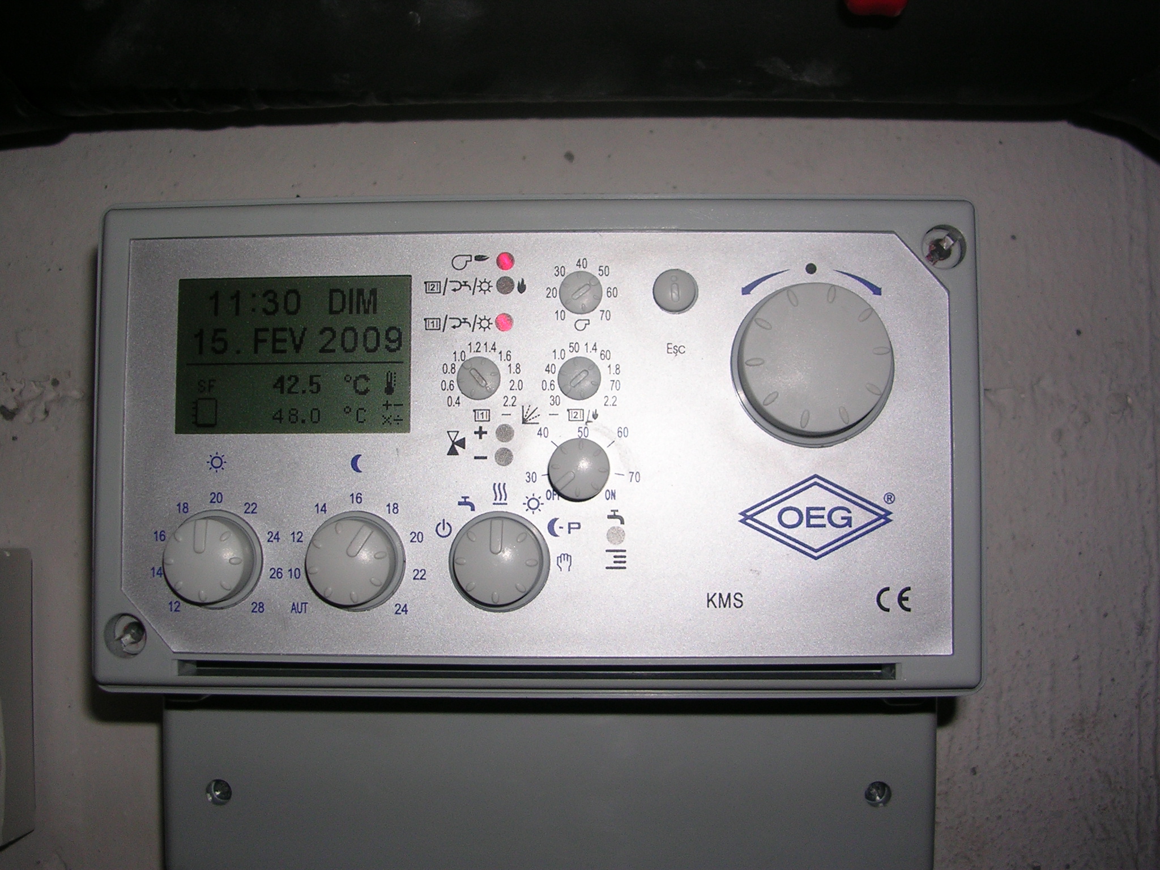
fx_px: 1273
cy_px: 435
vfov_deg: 37.7
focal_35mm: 38
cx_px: 580
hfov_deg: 49.0
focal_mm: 5.8
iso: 50
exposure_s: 1/60.1
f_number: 2.8
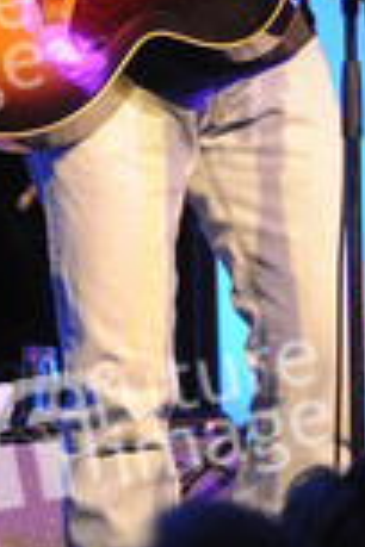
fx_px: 11922
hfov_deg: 1.8
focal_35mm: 784
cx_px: 250
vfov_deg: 2.6
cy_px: -111
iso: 6400
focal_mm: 300
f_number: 5.6
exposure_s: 1/160
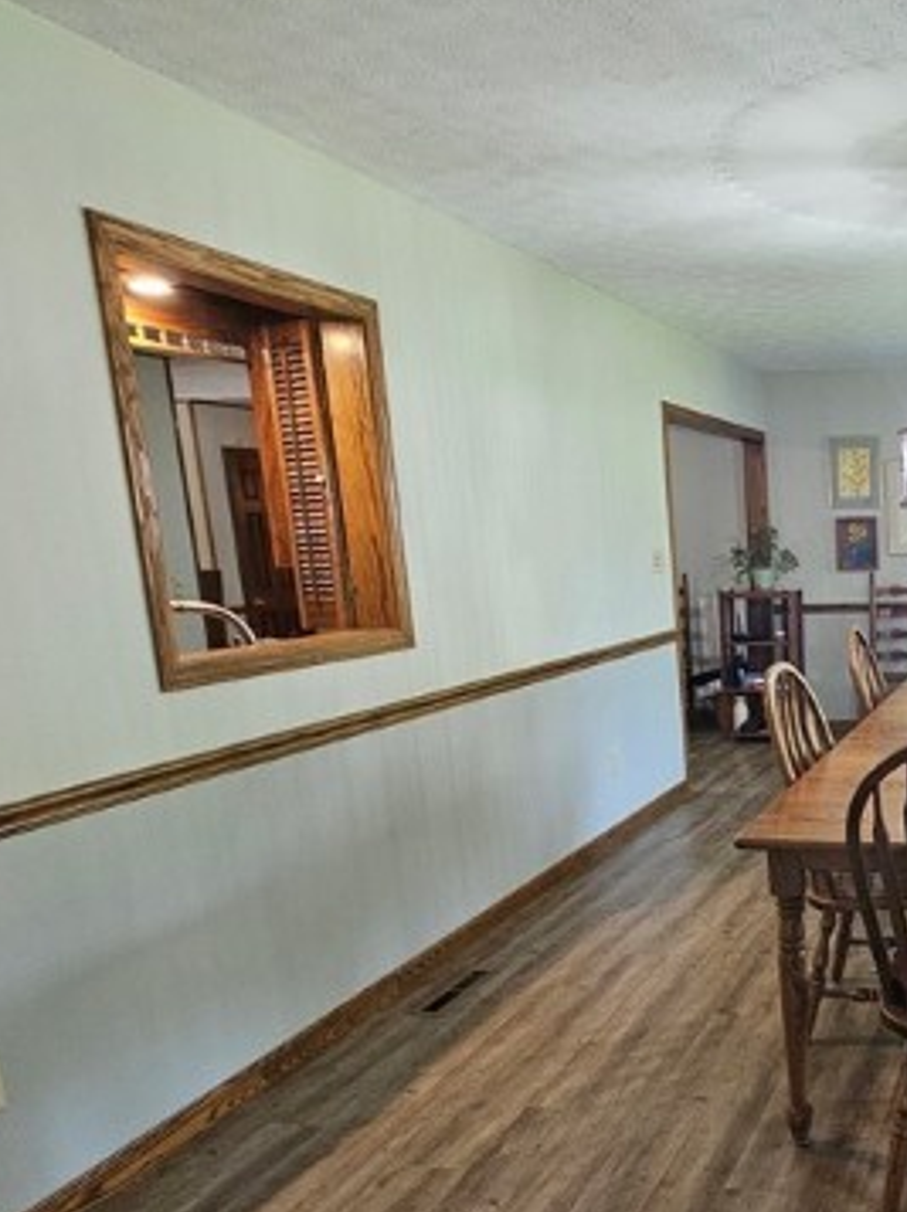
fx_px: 980
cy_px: 737
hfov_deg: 42.3
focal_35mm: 28
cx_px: 924
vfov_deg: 62.8
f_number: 2.2
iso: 250
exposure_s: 1/60
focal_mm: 2.2
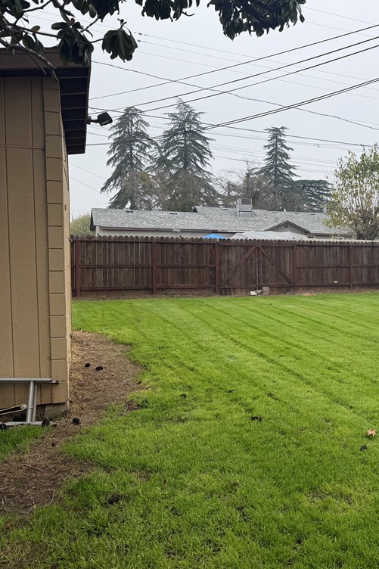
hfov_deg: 36.1
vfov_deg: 55.8
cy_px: 285
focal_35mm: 34
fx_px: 537
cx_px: 352
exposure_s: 1/955
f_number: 1.78
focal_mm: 6.76
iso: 80
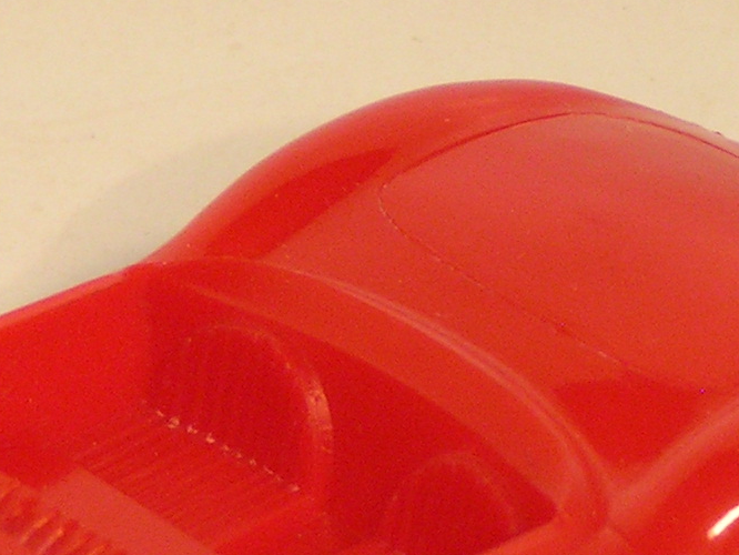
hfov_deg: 3.0
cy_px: 810
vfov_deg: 2.2
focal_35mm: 664
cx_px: 128
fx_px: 14181
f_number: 3.5
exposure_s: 1/250
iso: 125
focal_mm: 33
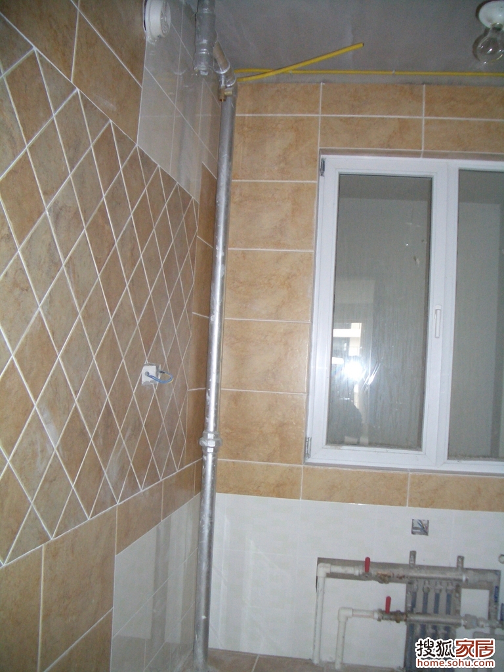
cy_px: 336
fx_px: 679
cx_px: 252
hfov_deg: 40.7
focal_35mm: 35
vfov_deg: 52.6
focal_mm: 5.8
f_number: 2.6
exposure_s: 1/60
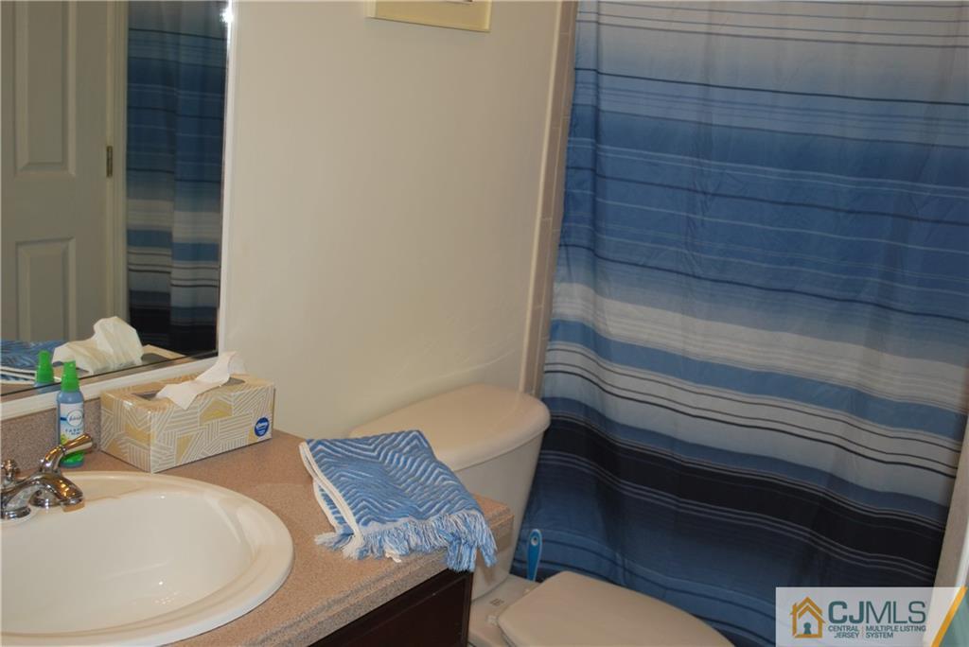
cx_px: 484
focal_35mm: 42
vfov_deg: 31.9
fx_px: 1131
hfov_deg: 46.4
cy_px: 324
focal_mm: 28
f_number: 4.5
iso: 200
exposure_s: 1/60
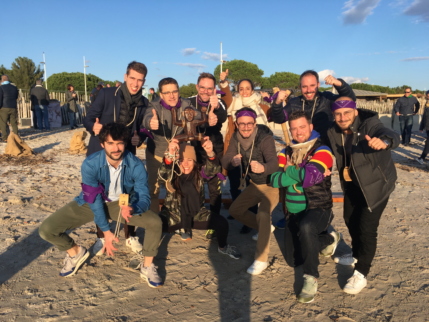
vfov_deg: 48.2
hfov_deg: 61.7
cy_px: 161
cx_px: 214
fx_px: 359
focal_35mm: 29
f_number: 2.2
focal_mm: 4.15
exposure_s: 1/974
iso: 25
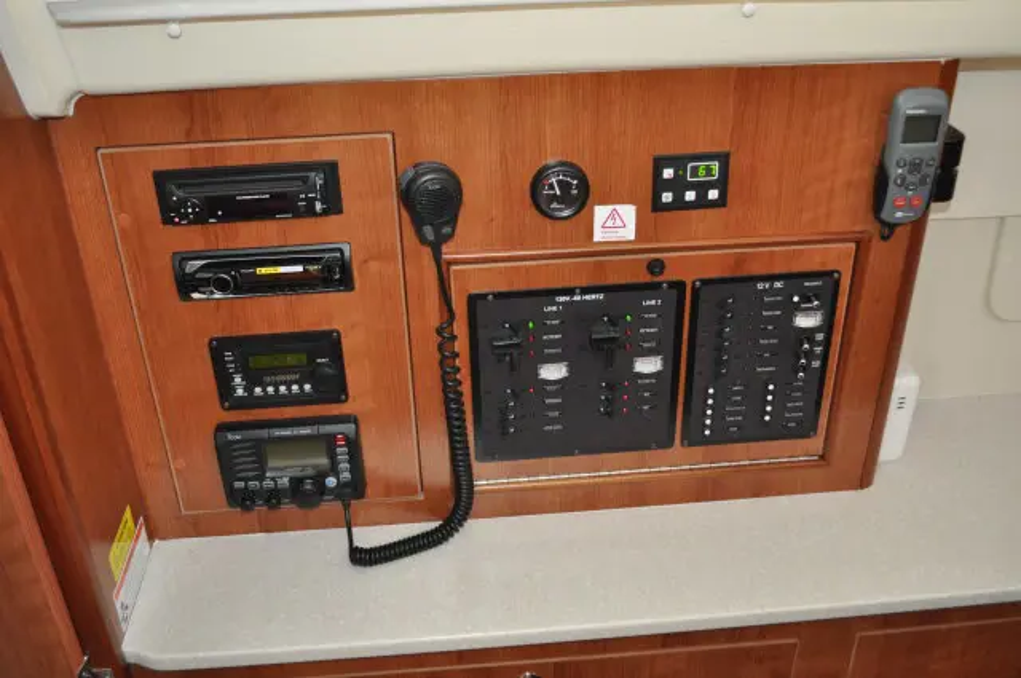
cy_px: 339
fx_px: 1020
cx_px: 510
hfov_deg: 53.2
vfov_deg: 36.8
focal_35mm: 36
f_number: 4
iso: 800
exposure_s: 1/60
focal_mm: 24
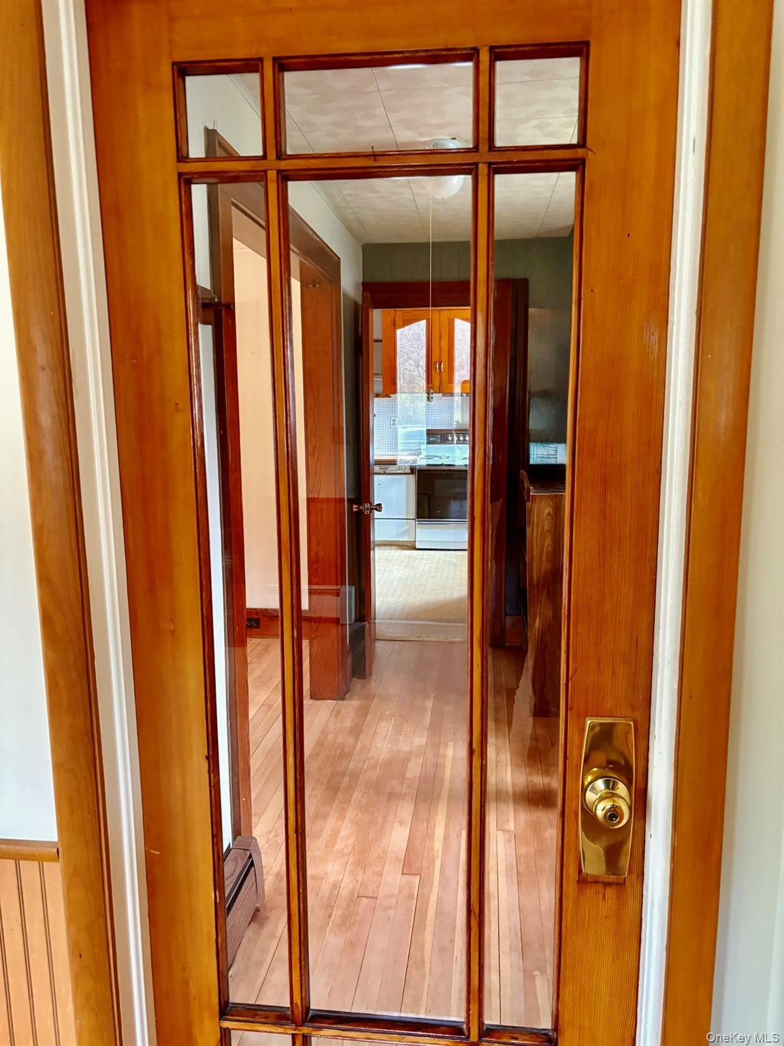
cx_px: 392
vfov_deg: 67.3
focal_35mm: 26
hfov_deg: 53.1
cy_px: 523
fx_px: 785
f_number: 1.6
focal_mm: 5.96
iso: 500
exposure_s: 1/41
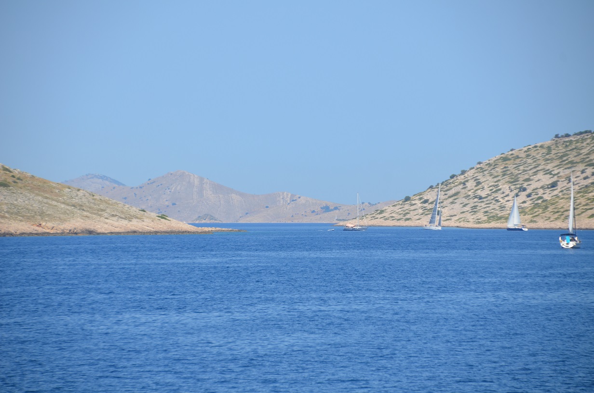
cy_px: 196
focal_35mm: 255
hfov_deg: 8.1
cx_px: 297
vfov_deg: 5.4
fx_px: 4199
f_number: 7.1
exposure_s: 1/800
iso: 200
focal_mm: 170
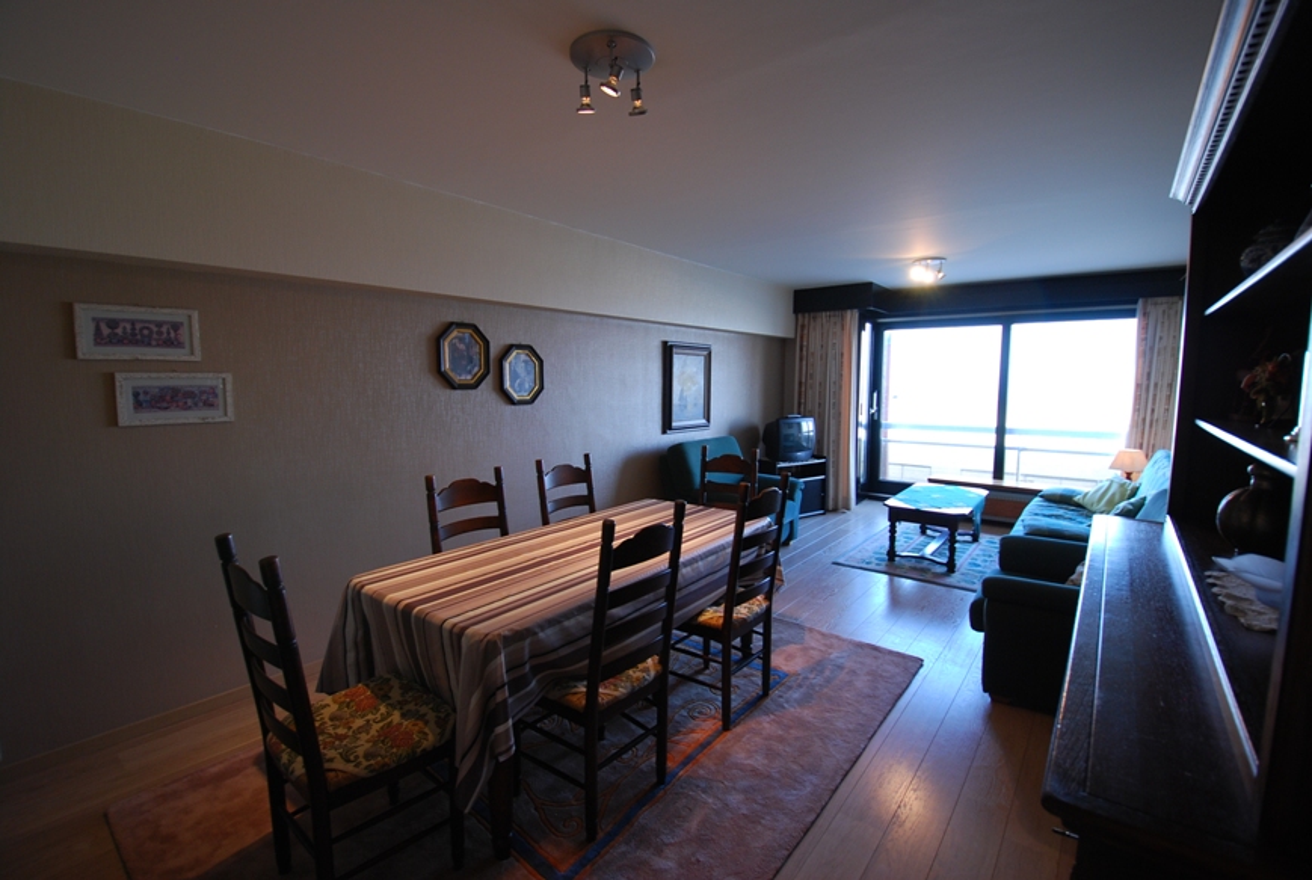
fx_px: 548
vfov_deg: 77.6
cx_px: 656
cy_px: 440
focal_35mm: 15
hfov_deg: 100.3
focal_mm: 10
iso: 250
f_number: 3.5
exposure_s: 1/30
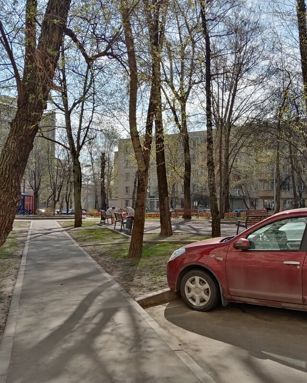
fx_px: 386
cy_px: 192
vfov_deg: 52.8
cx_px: 165
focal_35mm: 34
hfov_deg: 43.3
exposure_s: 1/1661
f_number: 1.8
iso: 110
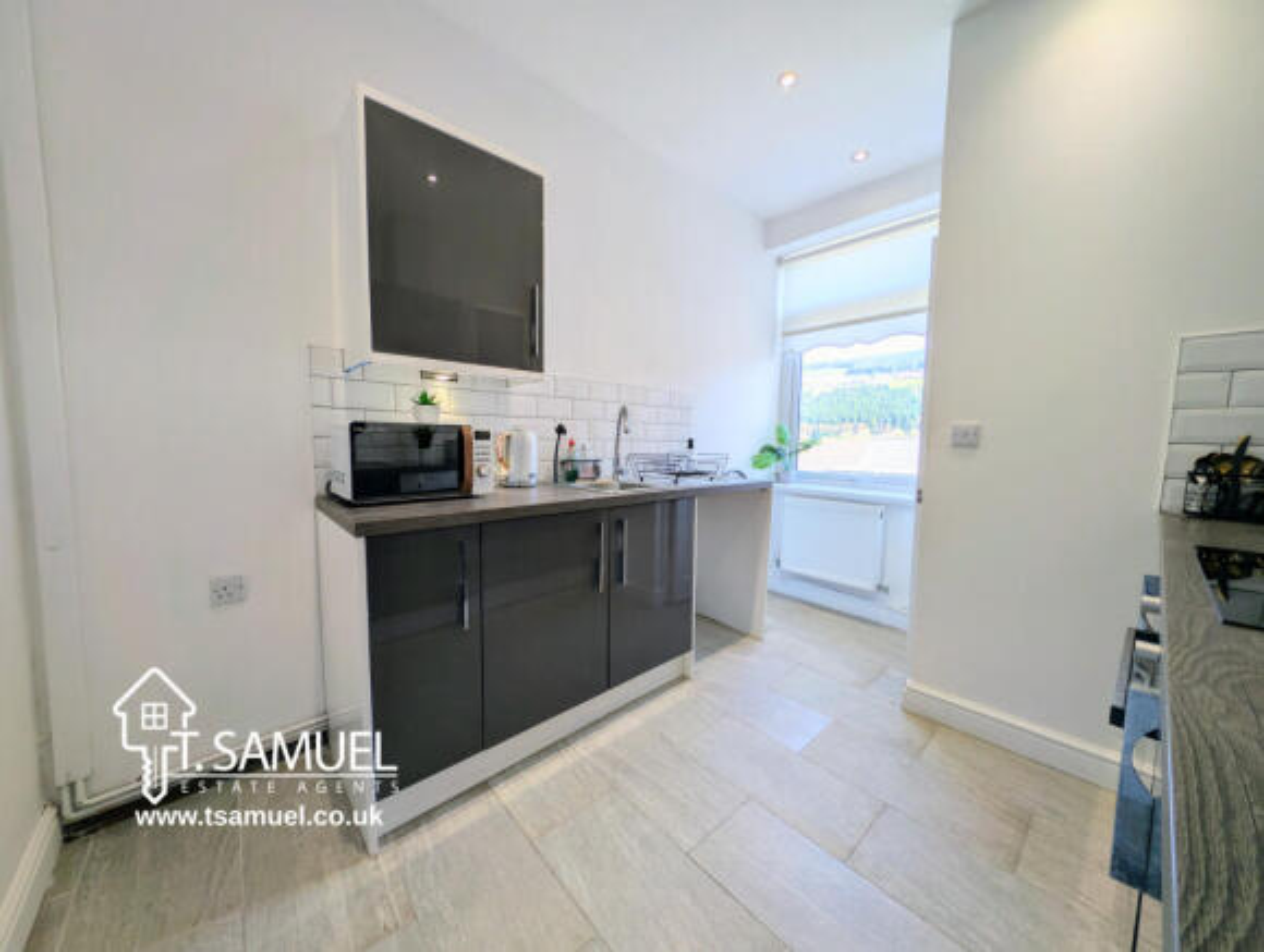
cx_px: 632
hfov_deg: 110.4
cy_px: 476
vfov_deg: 94.7
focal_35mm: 12
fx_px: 439
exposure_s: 1/121
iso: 37
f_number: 1.95
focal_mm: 2.23
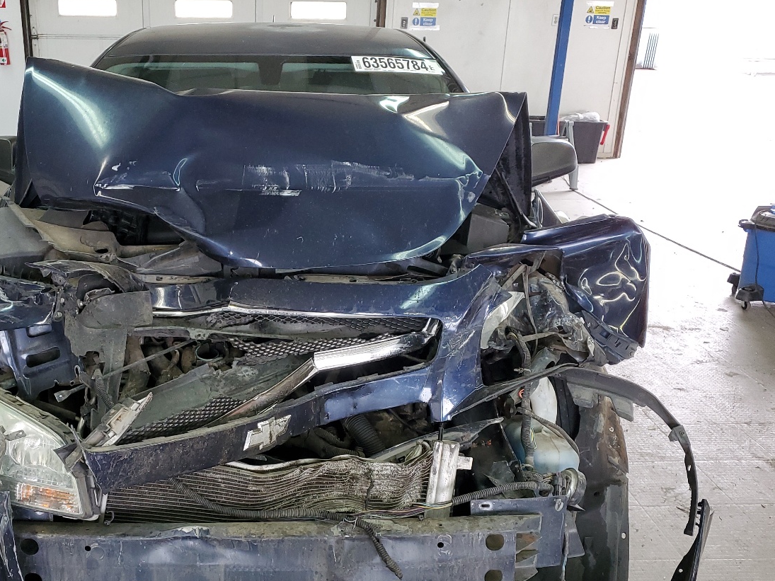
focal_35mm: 38
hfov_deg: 48.1
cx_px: 257
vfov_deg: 37.1
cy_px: 408
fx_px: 851
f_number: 1.5
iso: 91
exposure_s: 1/120
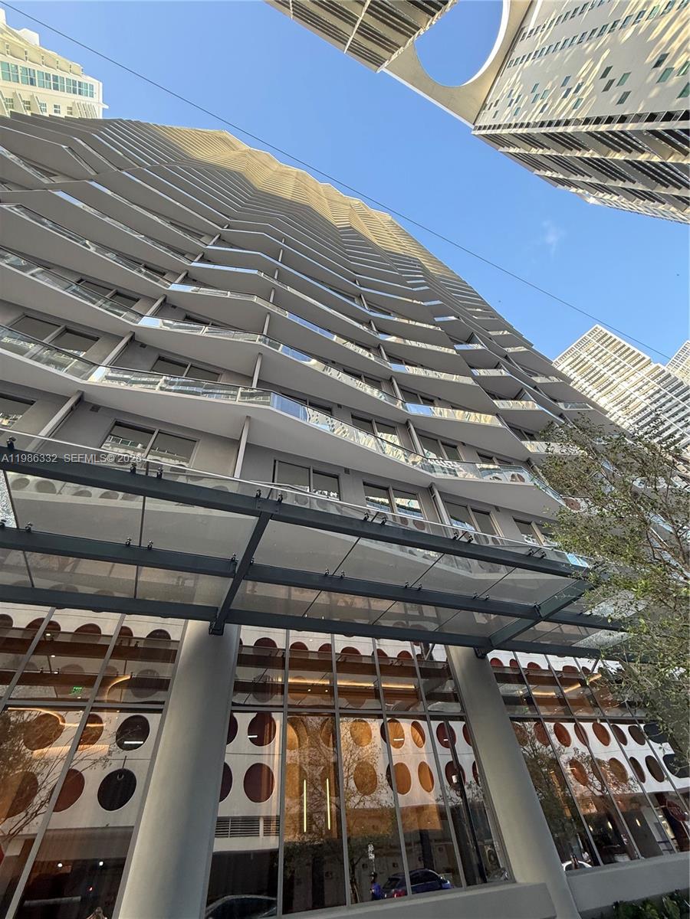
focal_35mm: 14
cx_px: 345
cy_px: 460
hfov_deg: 85.7
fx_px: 372
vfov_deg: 102.1
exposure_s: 1/120
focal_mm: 2.22
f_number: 2.2
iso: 125
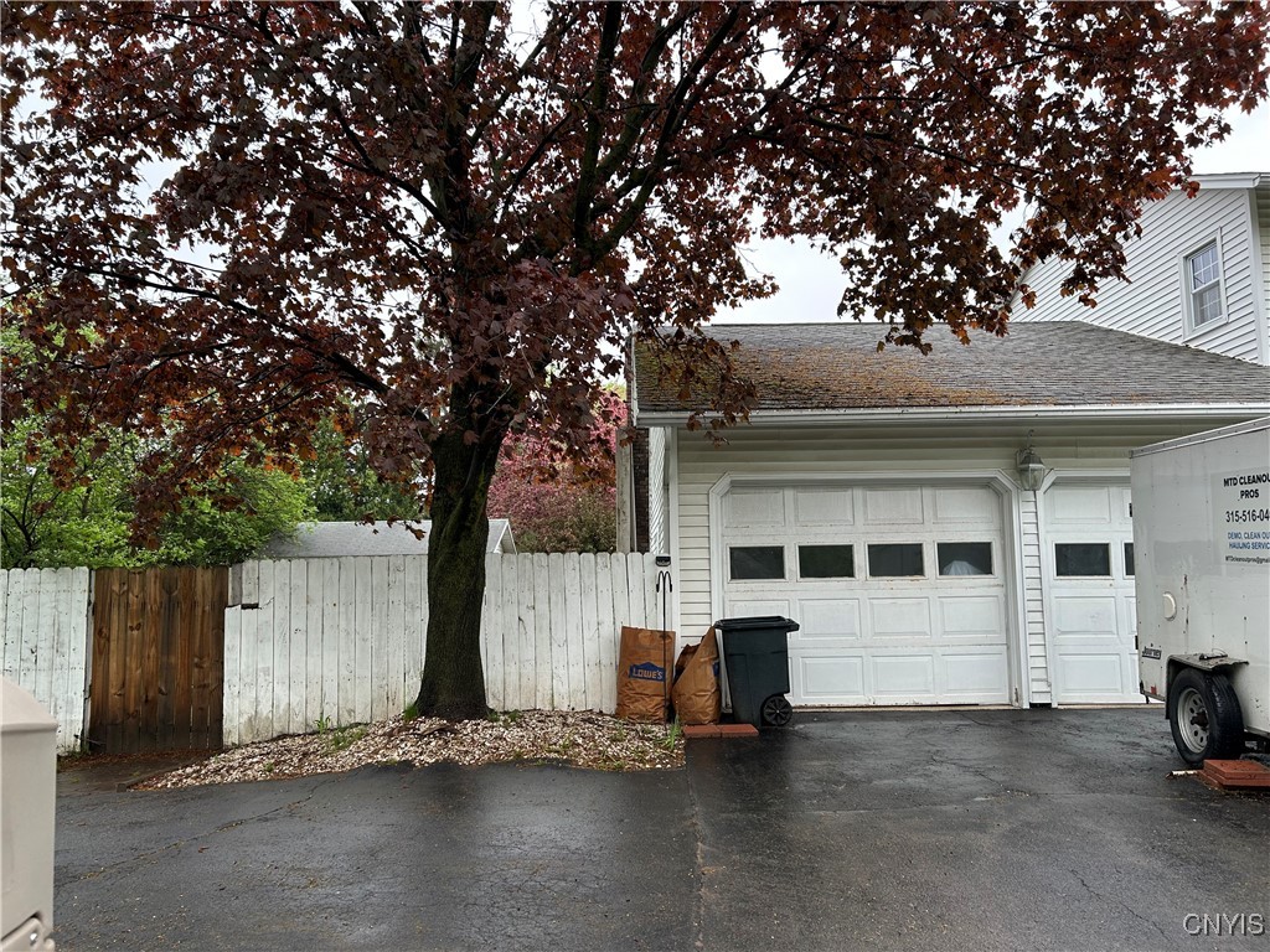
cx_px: 635
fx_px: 954
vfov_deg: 53.1
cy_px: 476
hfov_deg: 67.3
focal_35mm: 26
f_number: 1.5
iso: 50
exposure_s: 1/336
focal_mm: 5.7
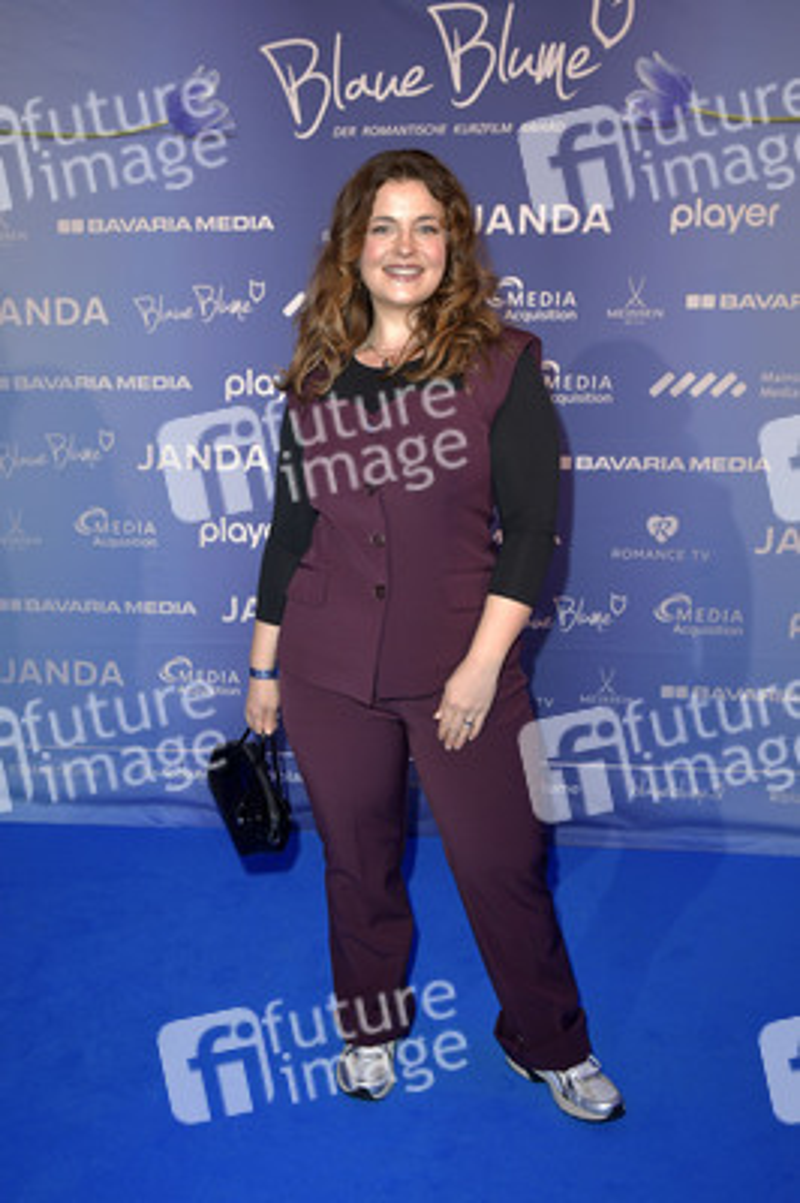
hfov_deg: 44.9
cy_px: 602
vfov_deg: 63.7
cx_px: 400
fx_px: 968
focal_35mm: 29
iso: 1250
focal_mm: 29
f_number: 5.6
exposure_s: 1/250
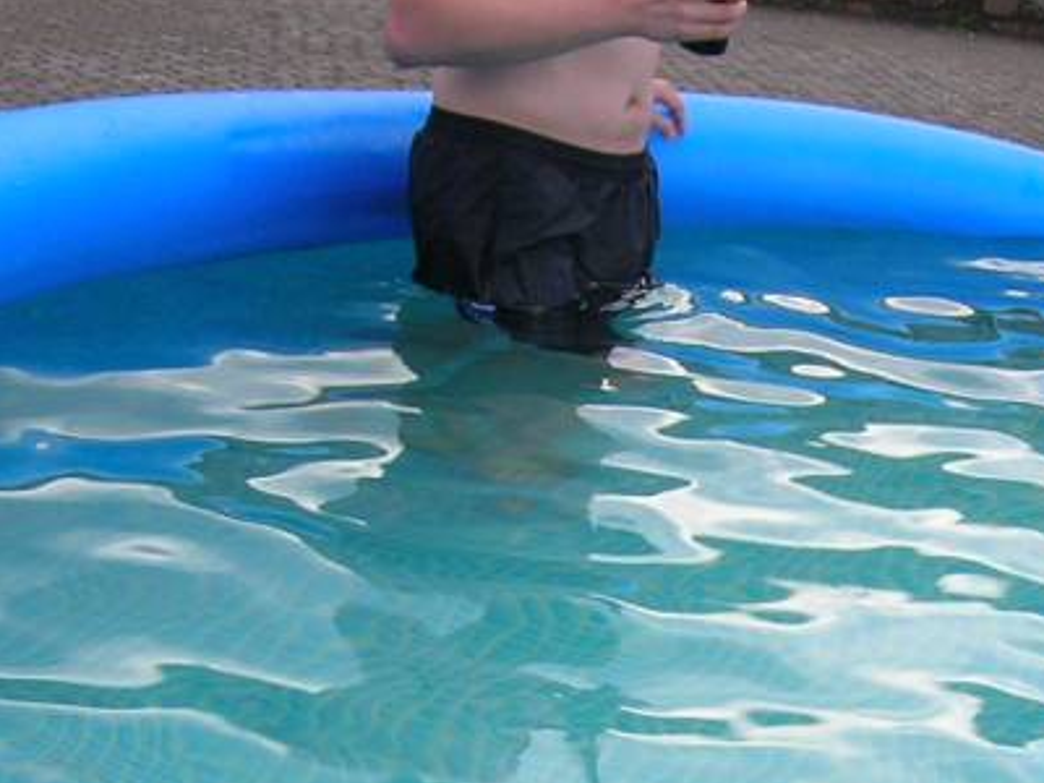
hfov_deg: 22.2
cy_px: 658
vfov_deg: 16.8
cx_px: 830
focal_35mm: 87
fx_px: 2624
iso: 50
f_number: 4.9
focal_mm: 5.7
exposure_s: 1/68
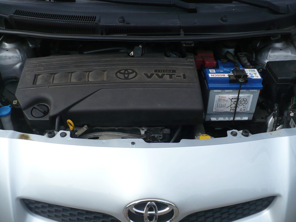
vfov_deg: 38.7
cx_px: 148
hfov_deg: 50.1
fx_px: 316
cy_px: 111
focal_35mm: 37
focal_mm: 6.1
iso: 100
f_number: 2.8
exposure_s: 1/1000
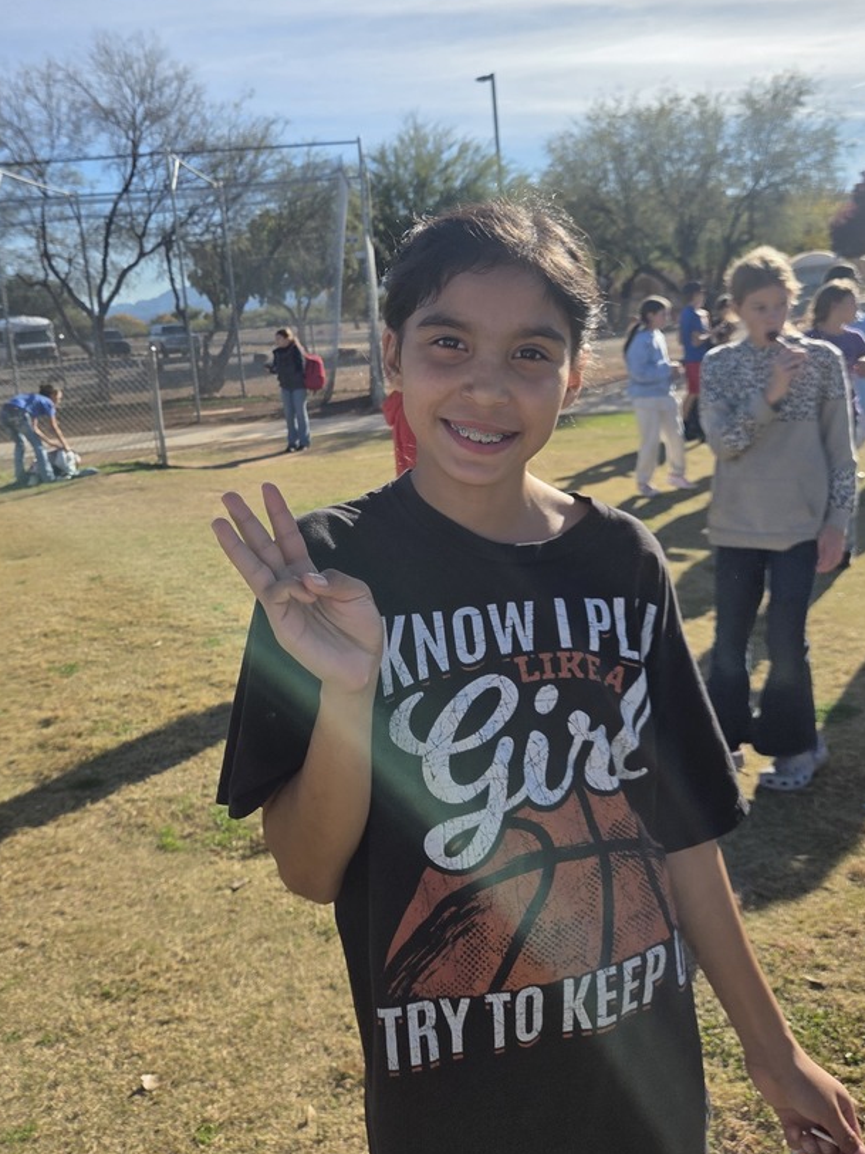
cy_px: 456
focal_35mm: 29
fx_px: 966
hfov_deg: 48.2
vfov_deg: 61.1
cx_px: 473
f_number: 1.8
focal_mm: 5.4
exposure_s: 1/5699
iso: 80
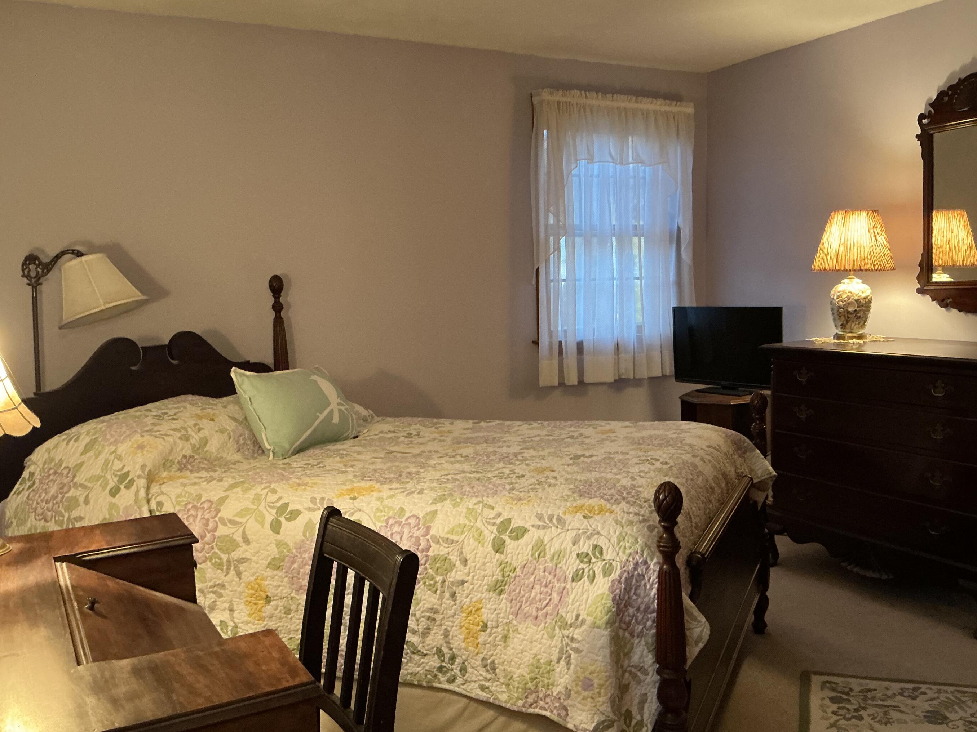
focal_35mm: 31
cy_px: 401
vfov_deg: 45.4
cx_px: 526
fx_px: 875
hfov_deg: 58.3
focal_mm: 3
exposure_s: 1/30
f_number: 1.8
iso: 250
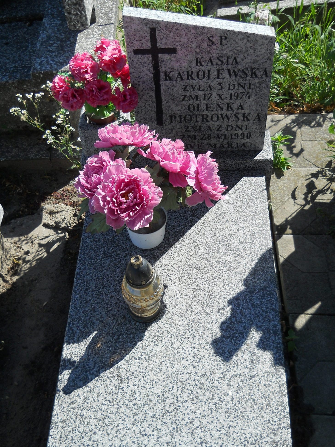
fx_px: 529
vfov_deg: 45.8
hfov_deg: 35.1
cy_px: 224
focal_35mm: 41
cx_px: 168
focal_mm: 6.72
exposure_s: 1/250
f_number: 5.5
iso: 80
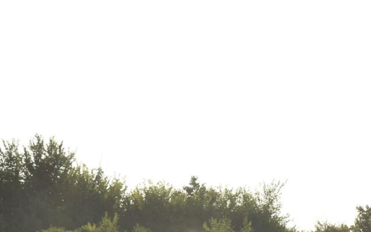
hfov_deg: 21.2
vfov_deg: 13.3
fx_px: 981
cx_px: 292
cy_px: 244
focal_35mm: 97
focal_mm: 48
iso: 200
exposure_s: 1/1000
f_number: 5.6
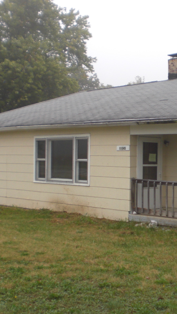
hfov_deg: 21.1
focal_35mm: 56
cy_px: 156
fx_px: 467
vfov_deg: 37.2
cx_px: 152
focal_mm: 6.3
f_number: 3.1
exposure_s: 1/100
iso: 100
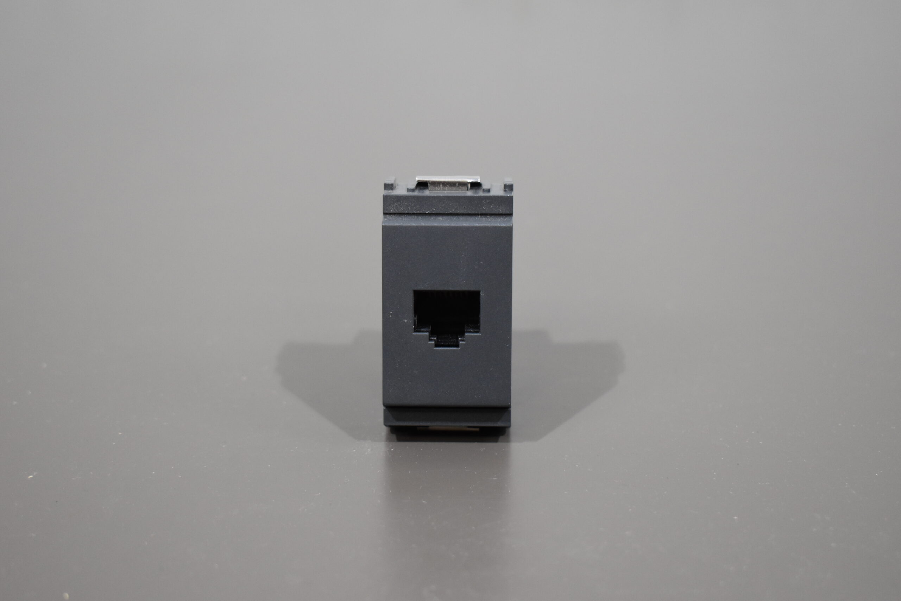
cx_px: 450
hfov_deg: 33.4
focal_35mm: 60
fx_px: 1502
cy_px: 300
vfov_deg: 22.6
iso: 1100
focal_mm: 40
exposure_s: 1/125
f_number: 5
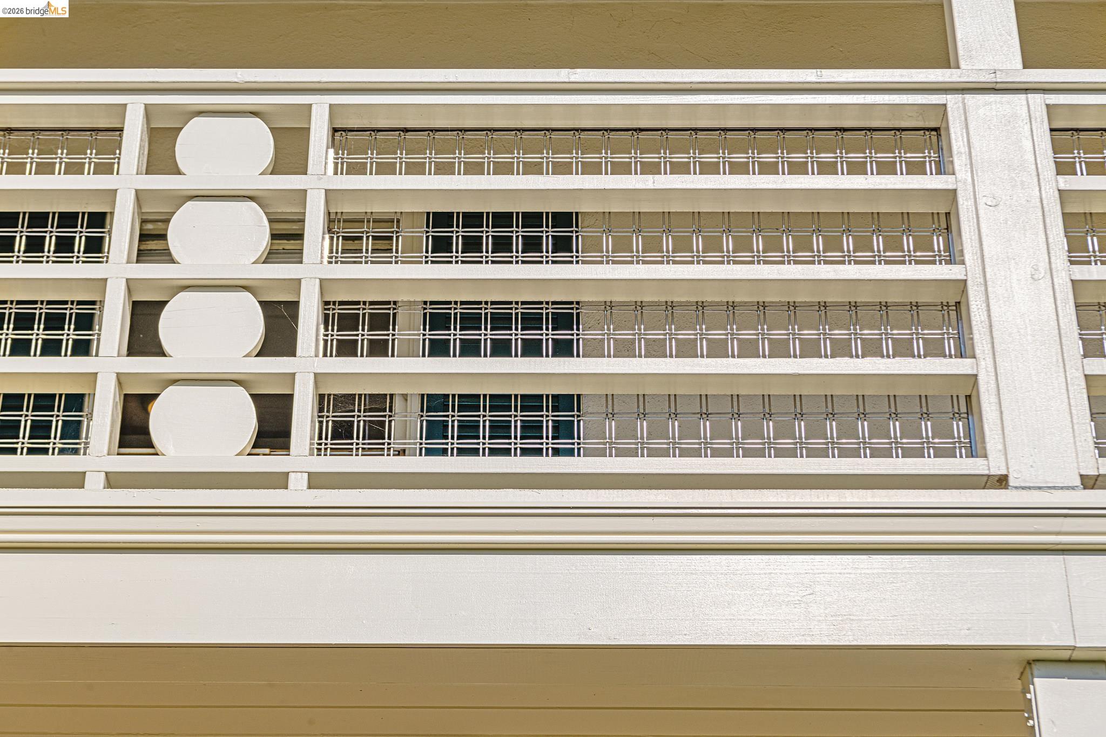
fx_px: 2150
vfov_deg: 19.5
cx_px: 553
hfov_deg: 28.8
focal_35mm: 70
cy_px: 368
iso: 64
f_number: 11
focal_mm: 70
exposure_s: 1/400
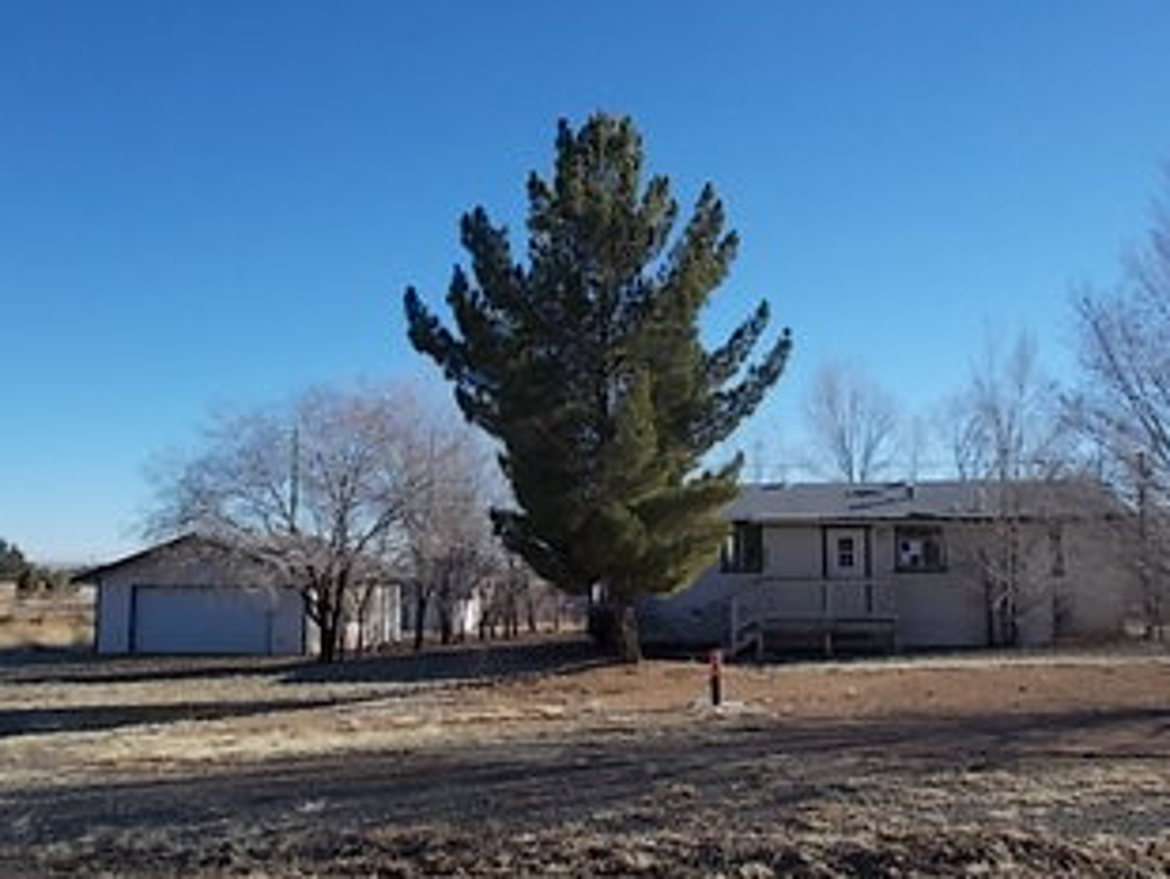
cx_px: 645
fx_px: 1285
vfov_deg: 37.8
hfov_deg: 48.9
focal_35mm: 38
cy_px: 423
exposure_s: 1/100
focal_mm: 6
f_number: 9.2
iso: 80
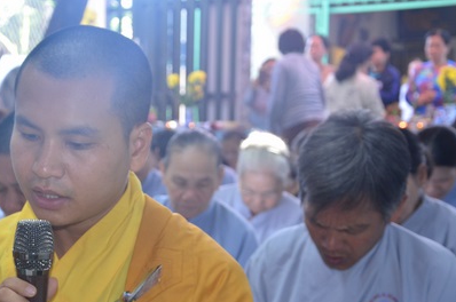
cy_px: 227
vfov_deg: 15.8
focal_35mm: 86
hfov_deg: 23.5
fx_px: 1085
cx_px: 121
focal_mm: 35
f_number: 5
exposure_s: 1/60
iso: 800
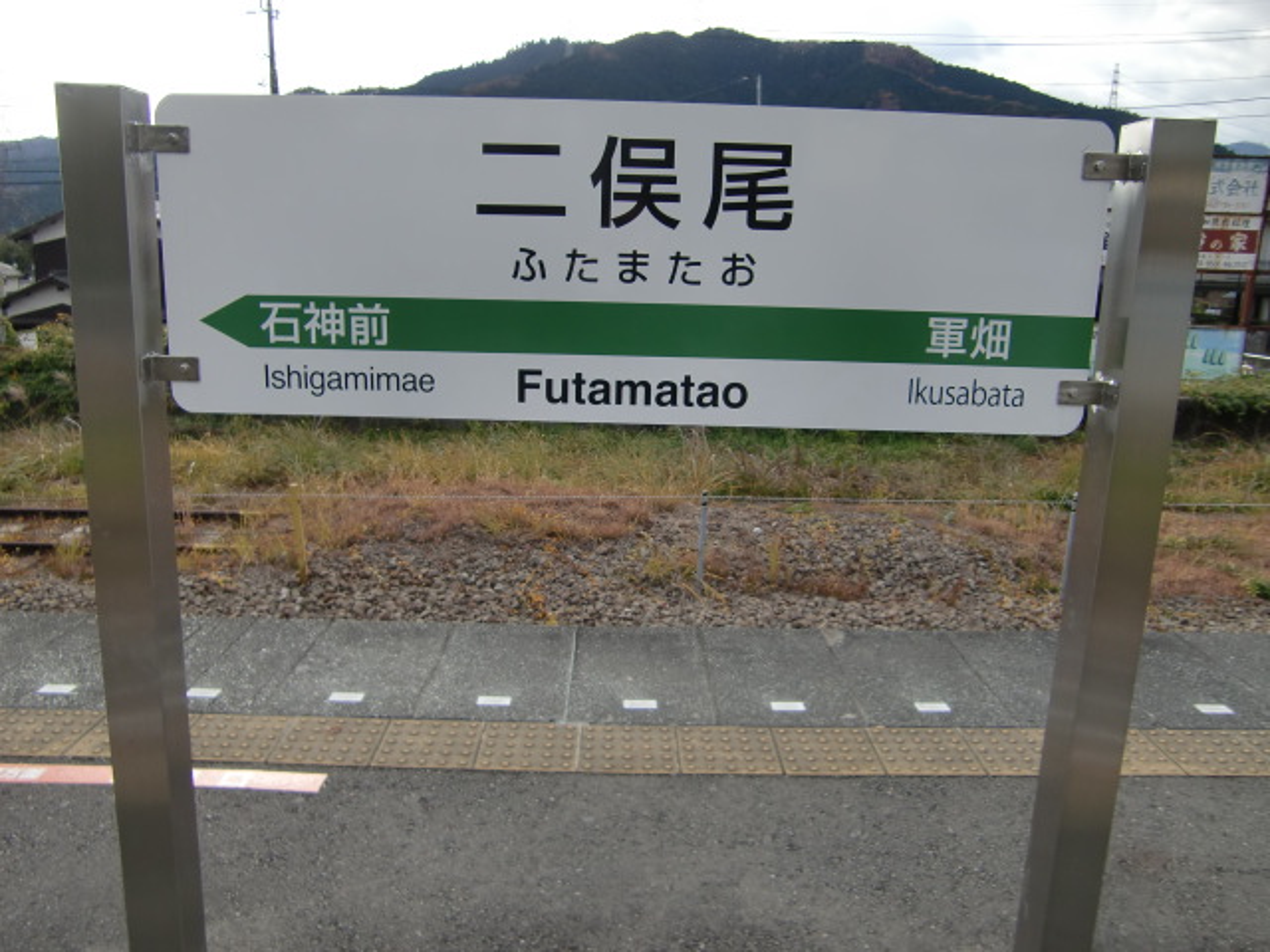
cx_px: 635
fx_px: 1027
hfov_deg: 63.4
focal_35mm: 28
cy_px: 476
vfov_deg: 49.7
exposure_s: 1/800
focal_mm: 4.9
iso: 64
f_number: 2.6
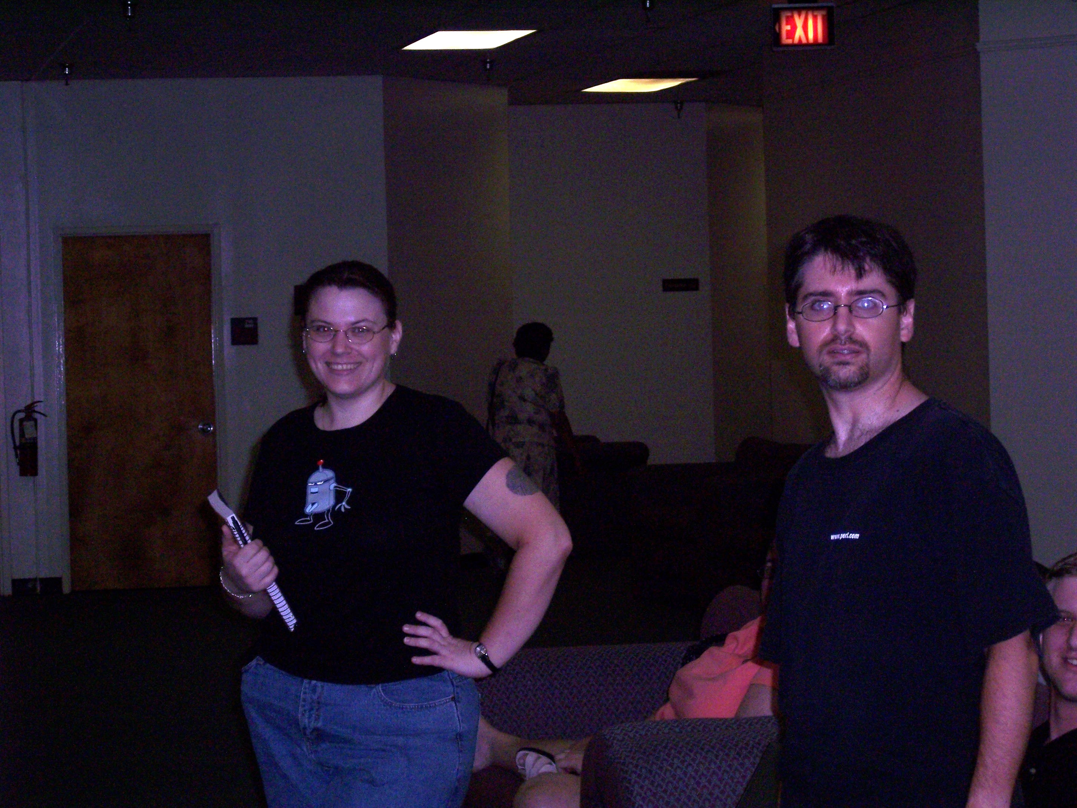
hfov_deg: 16.8
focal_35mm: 117
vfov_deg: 12.7
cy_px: 404
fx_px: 3640
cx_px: 538
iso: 140
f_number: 4.8
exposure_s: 1/125
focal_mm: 24
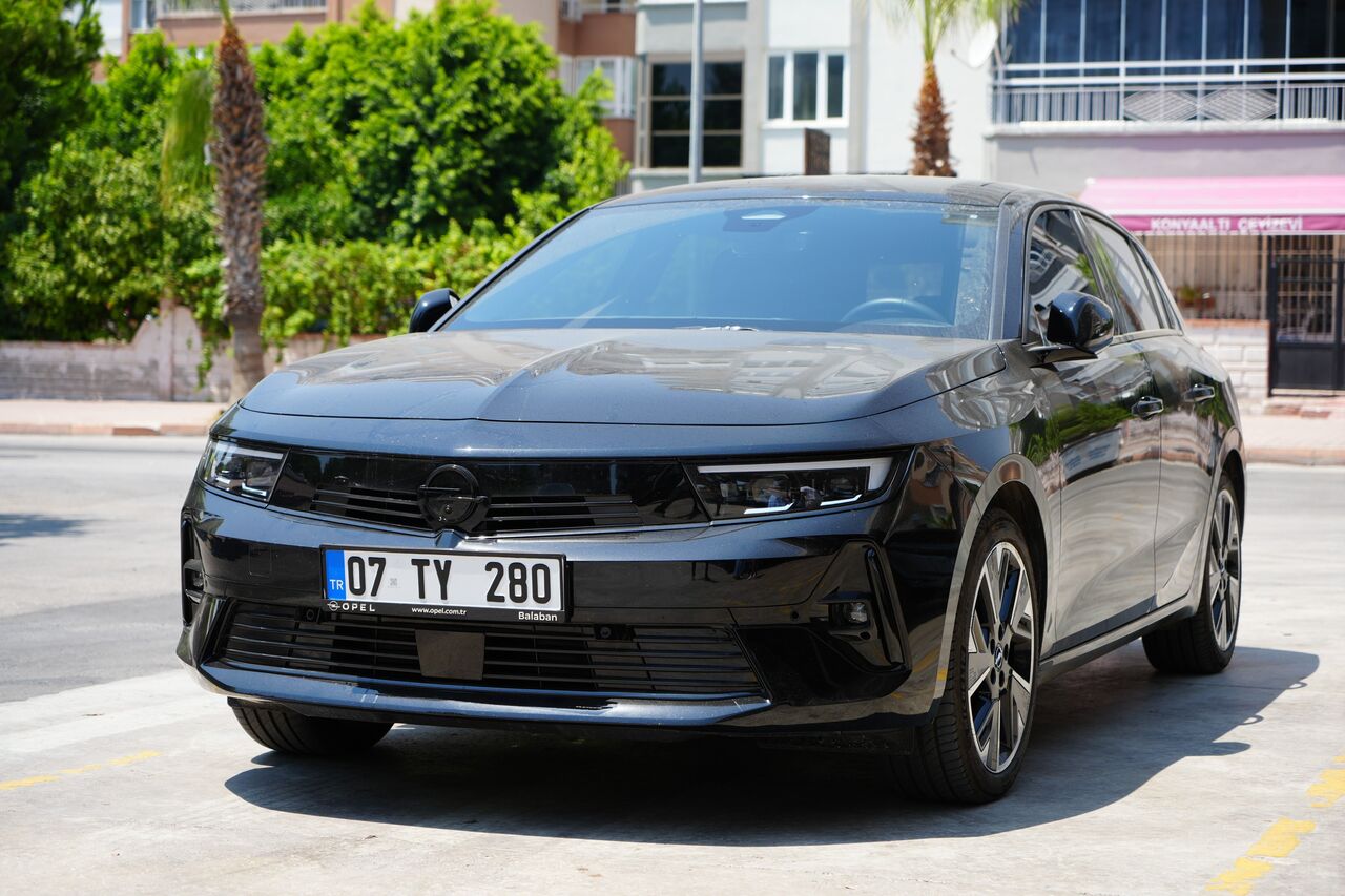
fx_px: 2615
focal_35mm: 70
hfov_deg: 28.8
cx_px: 672
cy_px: 448
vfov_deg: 19.5
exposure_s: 1/320
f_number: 5
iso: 100
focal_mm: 70
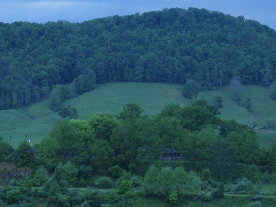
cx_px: 138
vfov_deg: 9.9
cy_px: 104
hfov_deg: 13.2
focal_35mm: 150
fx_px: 1196
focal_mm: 26.9
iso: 1600
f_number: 5.2
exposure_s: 1/60
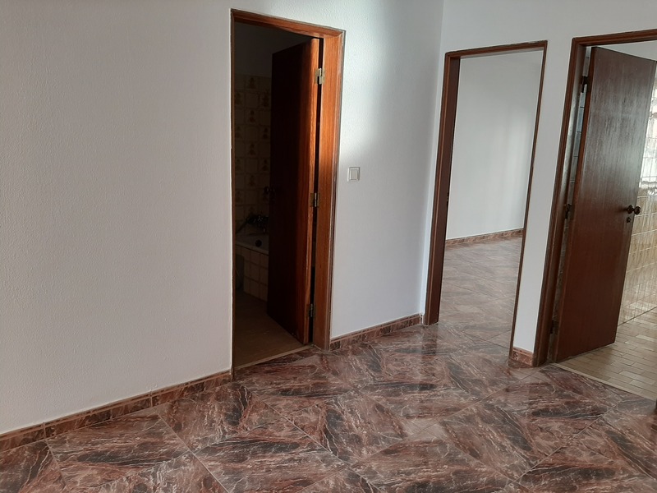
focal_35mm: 27
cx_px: 328
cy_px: 246
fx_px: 512
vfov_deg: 51.4
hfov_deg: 65.3
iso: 50
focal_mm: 3.93
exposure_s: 1/100
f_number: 1.7
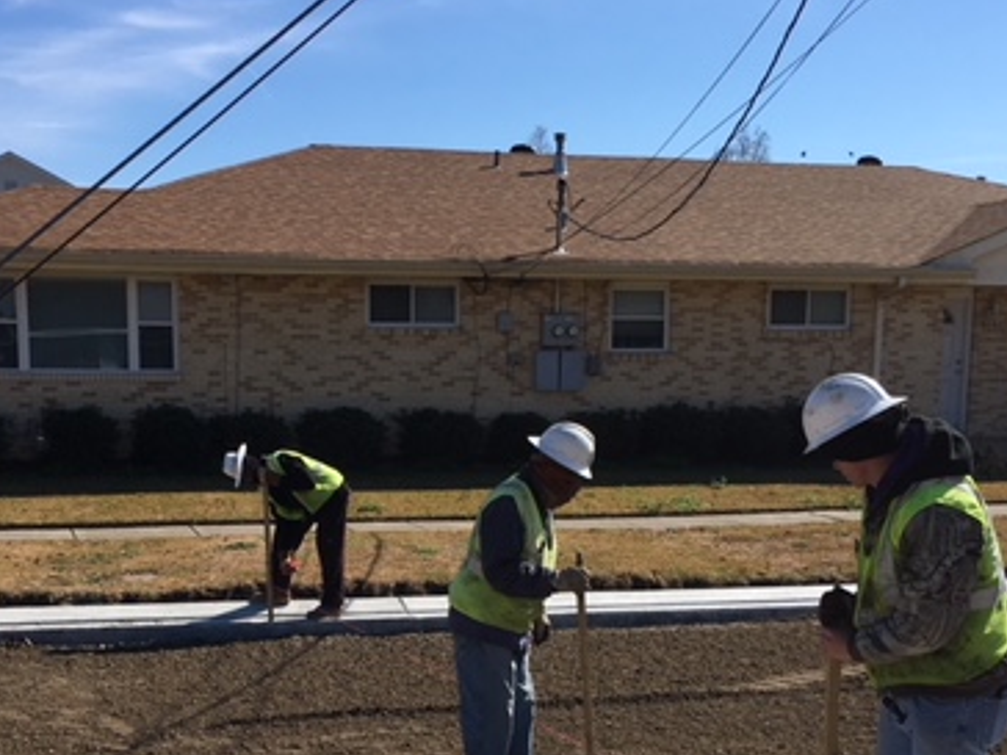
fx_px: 1484
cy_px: 631
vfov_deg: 27.8
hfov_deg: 37.4
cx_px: 412
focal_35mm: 51
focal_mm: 4.15
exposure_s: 1/1832
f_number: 2.2
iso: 25
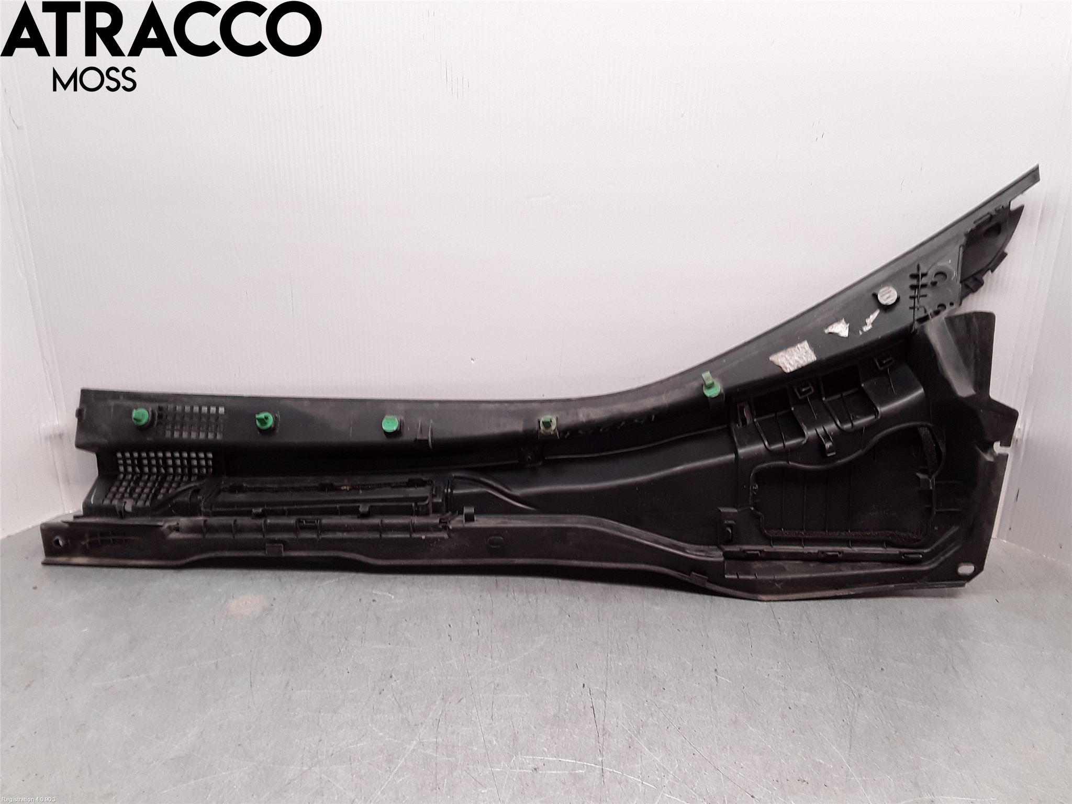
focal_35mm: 28
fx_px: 867
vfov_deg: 49.7
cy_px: 402
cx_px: 536
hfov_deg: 63.4
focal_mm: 2.91
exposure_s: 1/50
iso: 40
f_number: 1.9
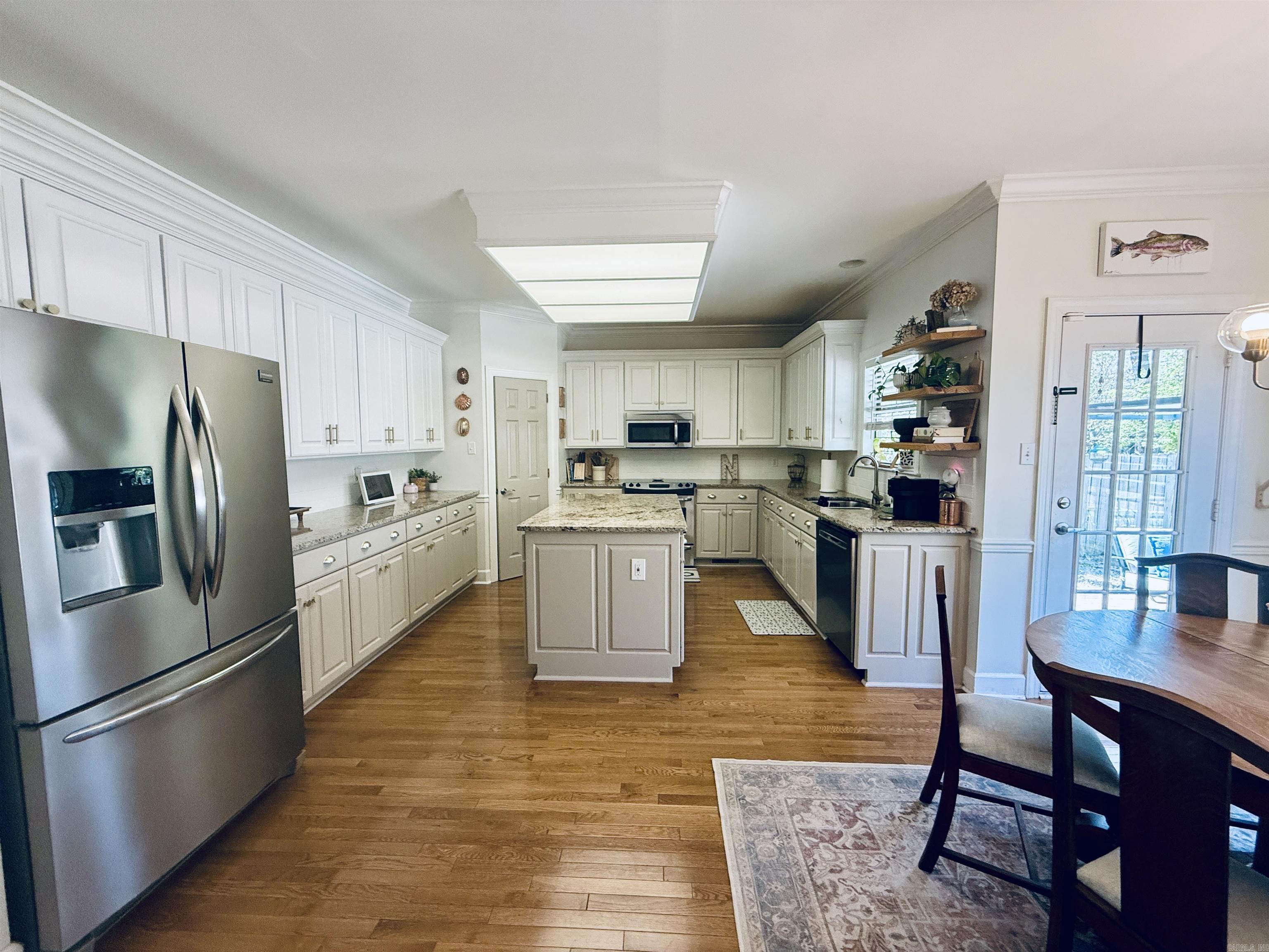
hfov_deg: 102.1
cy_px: 476
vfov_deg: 85.7
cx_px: 634
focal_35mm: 14
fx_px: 513
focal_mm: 2.22
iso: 320
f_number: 2.2
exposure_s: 1/120
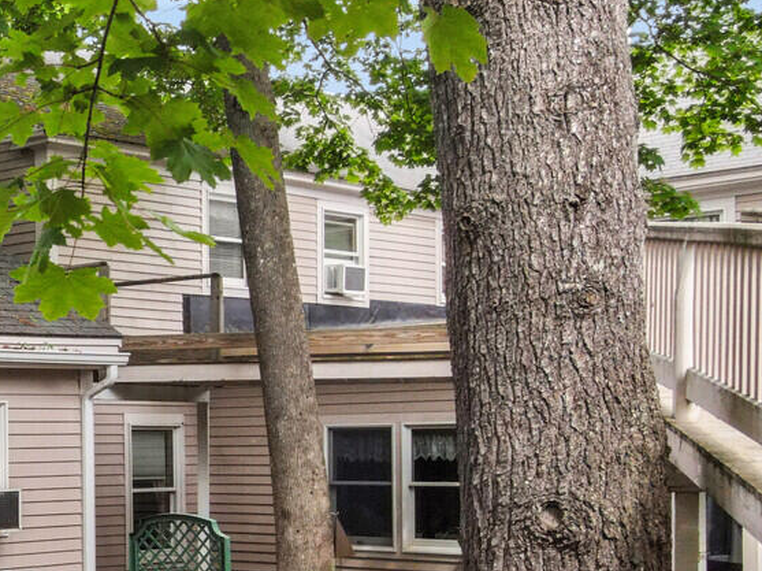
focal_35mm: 69
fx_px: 1518
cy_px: 453
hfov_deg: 23.6
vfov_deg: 21.0
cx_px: -320
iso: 200
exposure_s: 1/400
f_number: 2.8
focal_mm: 4.5
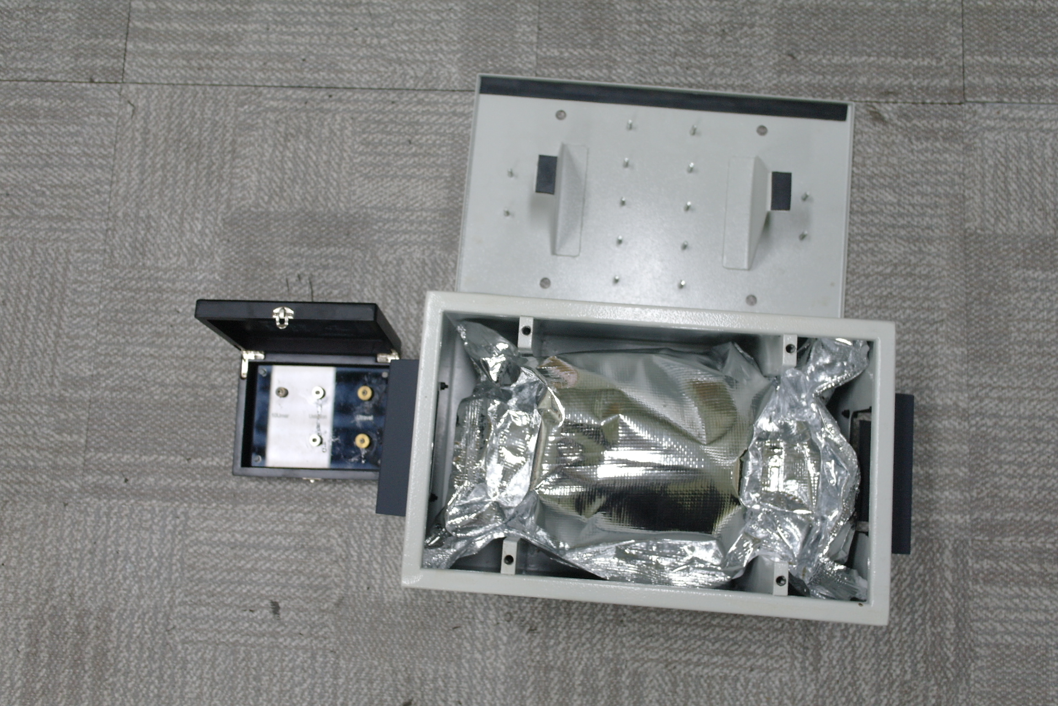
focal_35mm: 30
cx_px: 529
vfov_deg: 43.6
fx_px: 882
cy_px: 353
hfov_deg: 61.9
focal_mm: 20
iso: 400
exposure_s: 1/40
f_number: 3.5
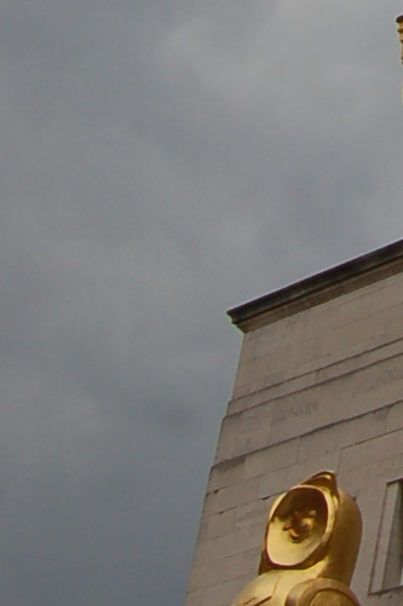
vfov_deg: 10.7
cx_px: 955
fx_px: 3029
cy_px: -495
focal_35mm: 180
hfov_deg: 7.2
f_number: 9
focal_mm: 20
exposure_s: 1/320
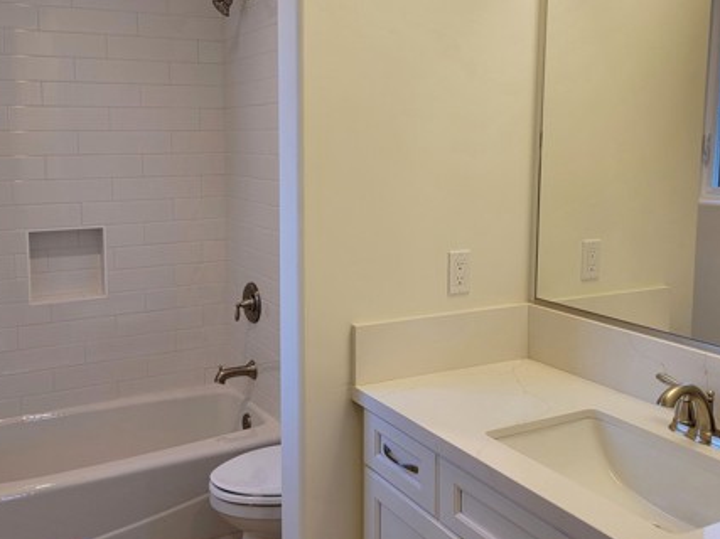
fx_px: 749
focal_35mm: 36
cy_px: 214
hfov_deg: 51.1
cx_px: 298
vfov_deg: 39.5
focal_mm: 6.7
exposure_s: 1/120
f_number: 1.8
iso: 50
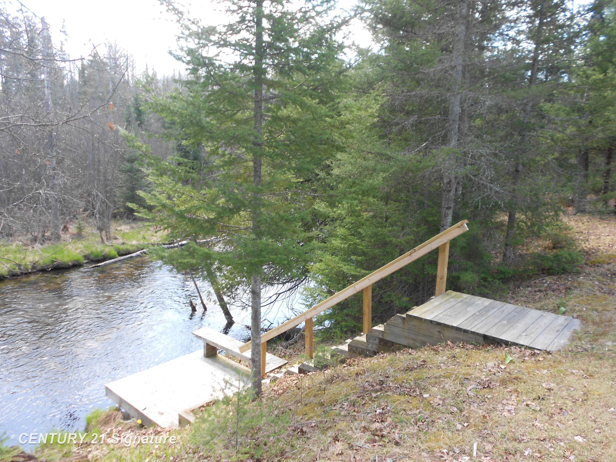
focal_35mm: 26
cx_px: 308
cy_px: 231
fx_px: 463
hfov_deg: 67.3
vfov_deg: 53.1
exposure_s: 1/60
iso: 80
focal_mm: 4.6
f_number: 3.2
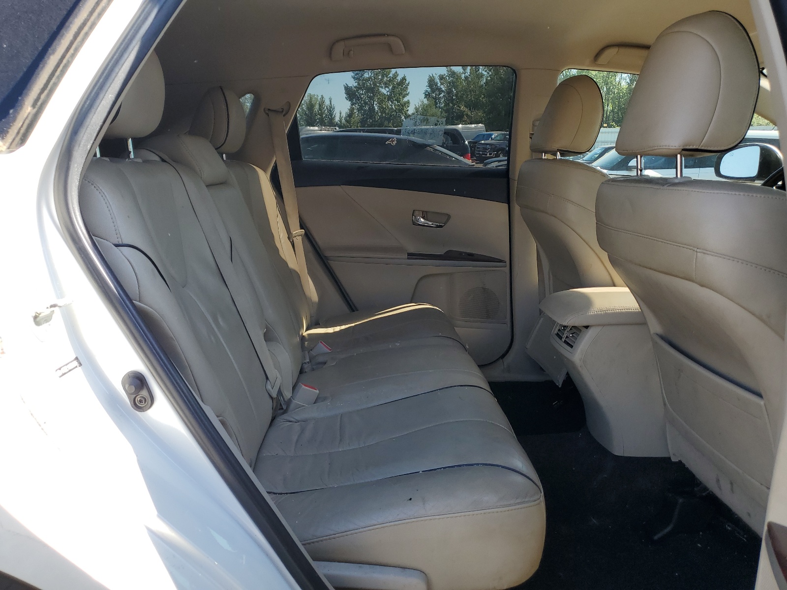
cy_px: 295
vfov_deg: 53.1
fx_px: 591
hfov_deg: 67.3
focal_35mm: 26
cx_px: 394
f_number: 1.5
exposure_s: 1/417
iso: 50
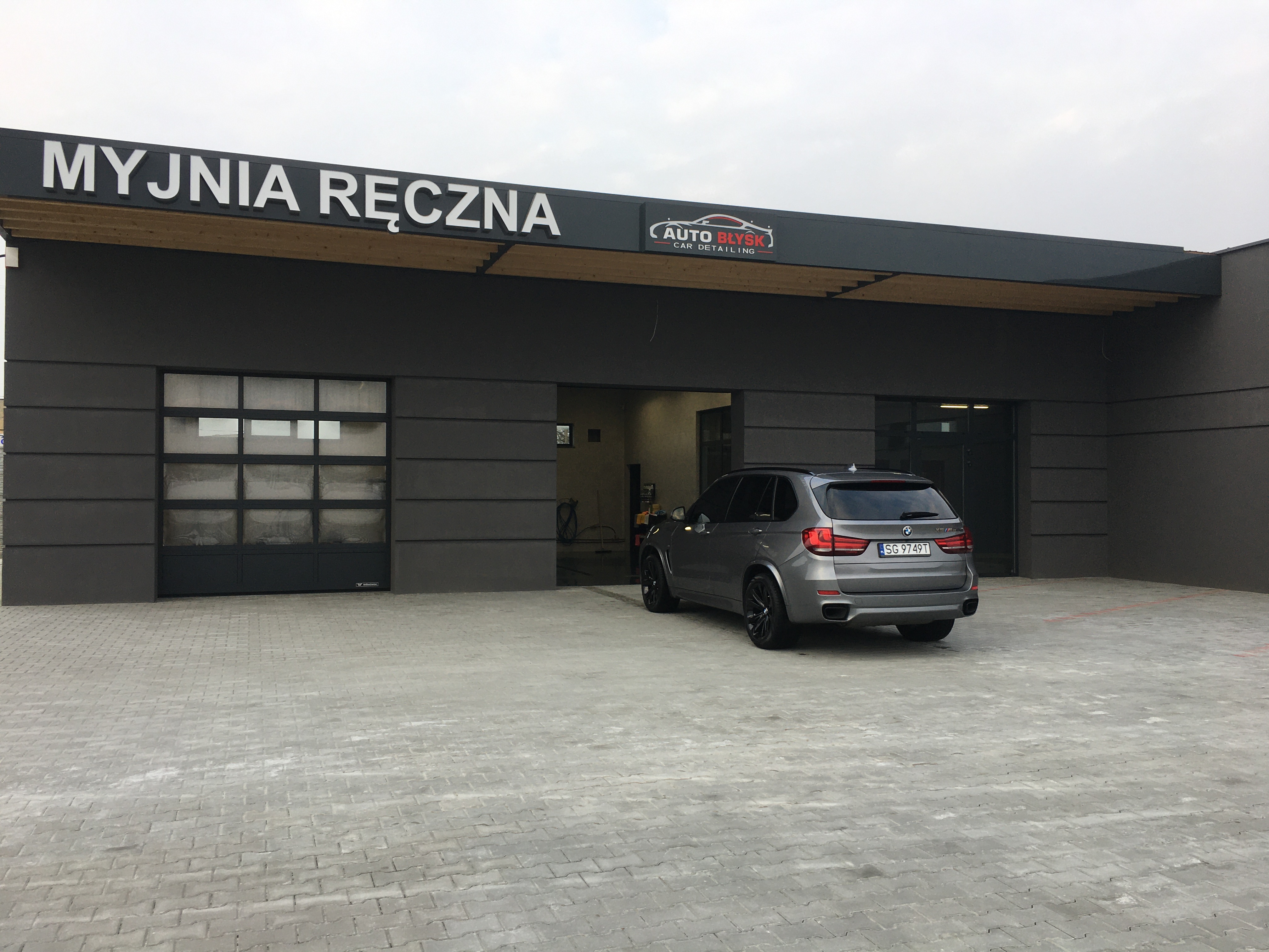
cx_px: 634
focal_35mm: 29
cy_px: 476
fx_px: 1063
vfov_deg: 48.2
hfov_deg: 61.7
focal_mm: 4.15
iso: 25
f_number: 2.2
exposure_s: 1/211
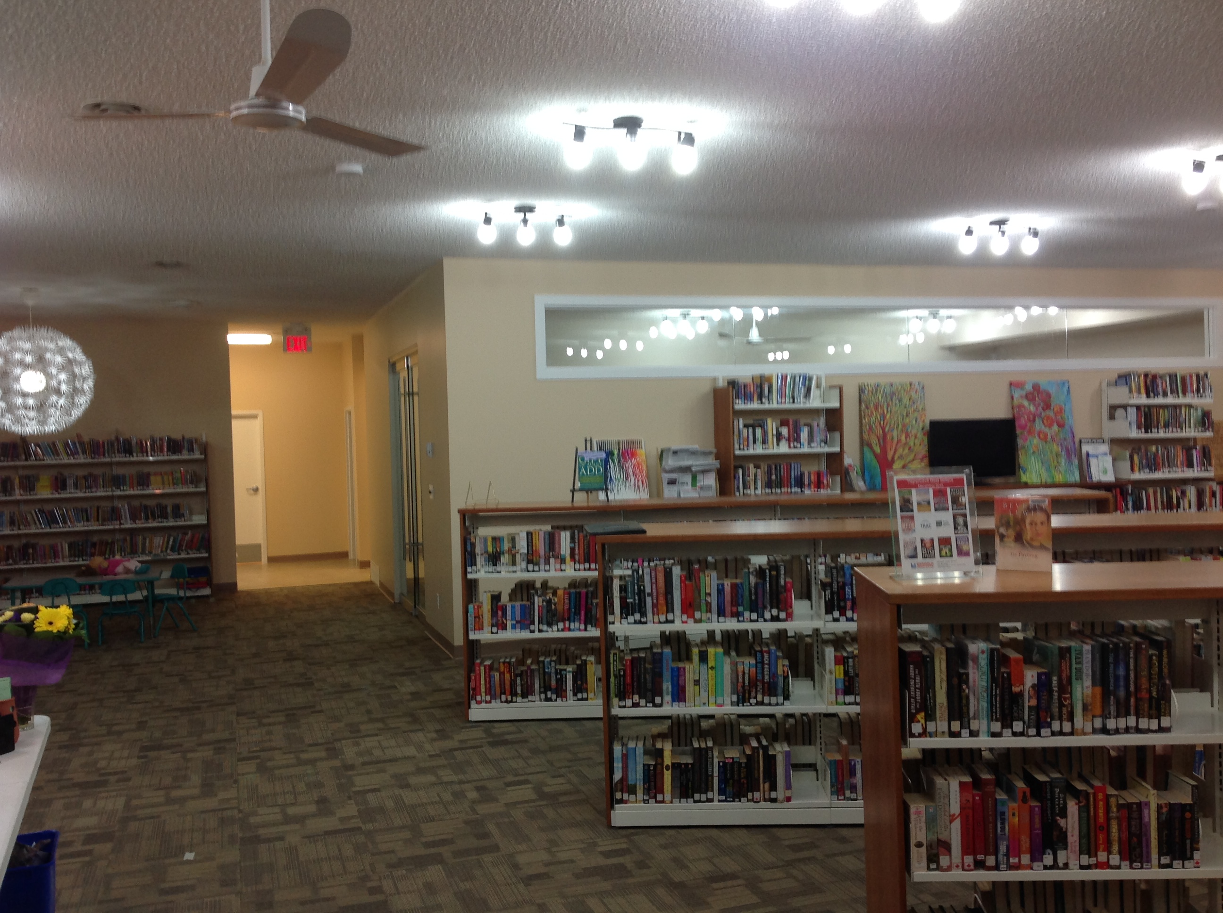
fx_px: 1235
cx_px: 612
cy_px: 456
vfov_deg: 40.6
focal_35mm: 35
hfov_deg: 52.7
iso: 50
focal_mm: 4.28
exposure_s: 1/20
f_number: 2.4
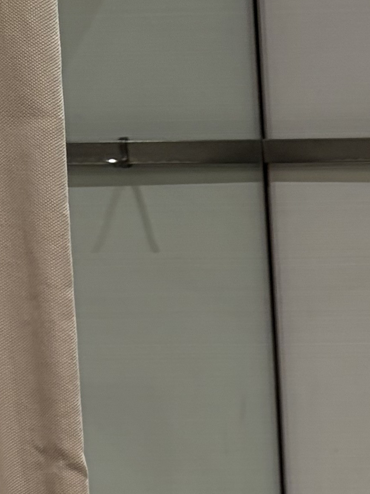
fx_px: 1824
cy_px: 1101
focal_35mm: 128
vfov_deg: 12.7
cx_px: 534
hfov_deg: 11.2
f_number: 1.6
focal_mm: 5.96
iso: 80
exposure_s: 1/50
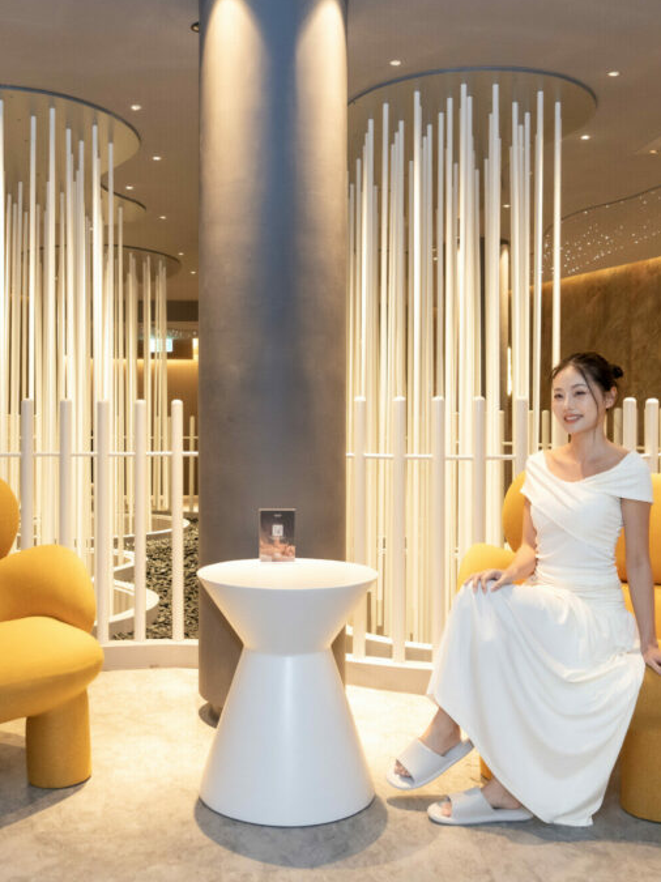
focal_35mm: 35
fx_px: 891
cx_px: 272
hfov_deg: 40.5
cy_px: 439
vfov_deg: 52.6
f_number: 4
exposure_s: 1/40
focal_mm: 24
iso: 2500
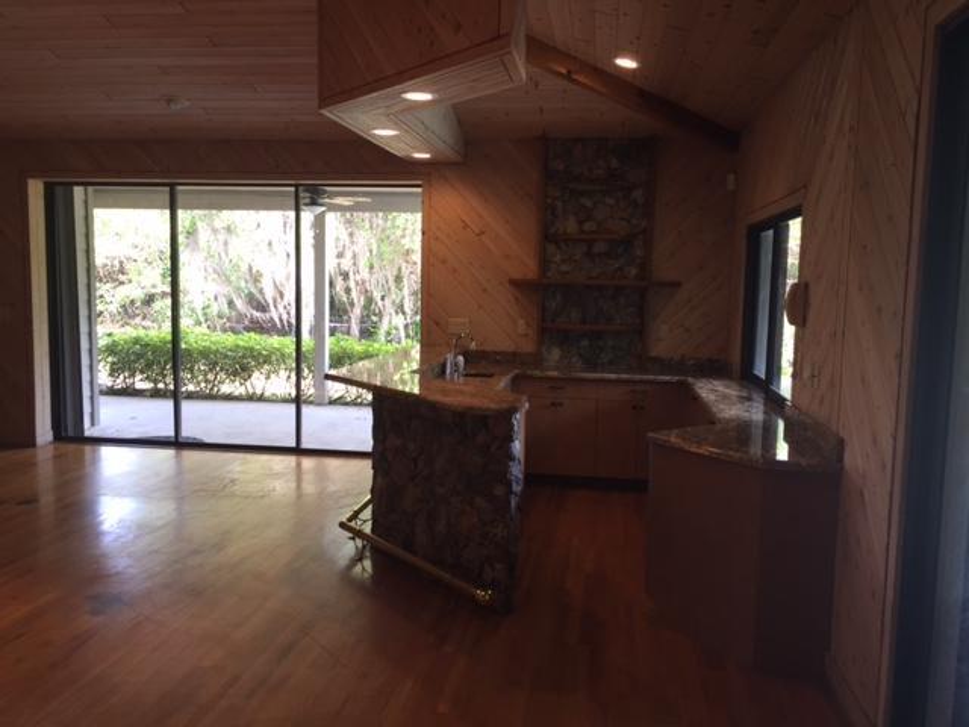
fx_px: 812
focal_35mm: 29
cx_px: 484
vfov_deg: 48.2
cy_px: 364
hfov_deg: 61.7
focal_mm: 4.15
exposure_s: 1/40
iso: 32
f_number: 2.2
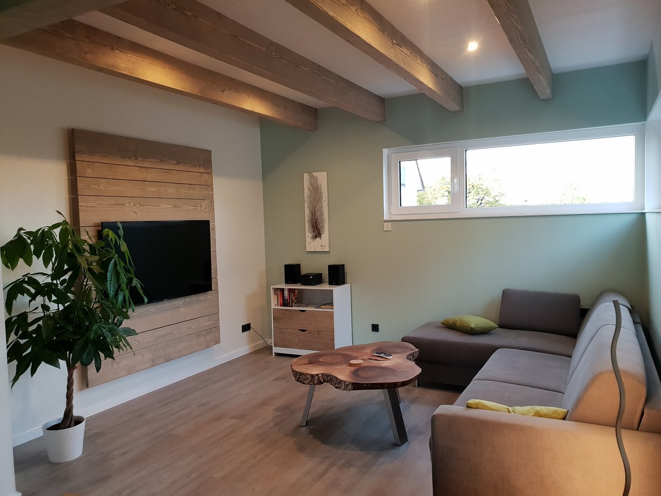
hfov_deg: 67.3
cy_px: 248
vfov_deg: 53.1
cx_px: 330
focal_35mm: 26
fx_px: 496
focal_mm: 4.3
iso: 250
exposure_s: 1/50
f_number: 2.4
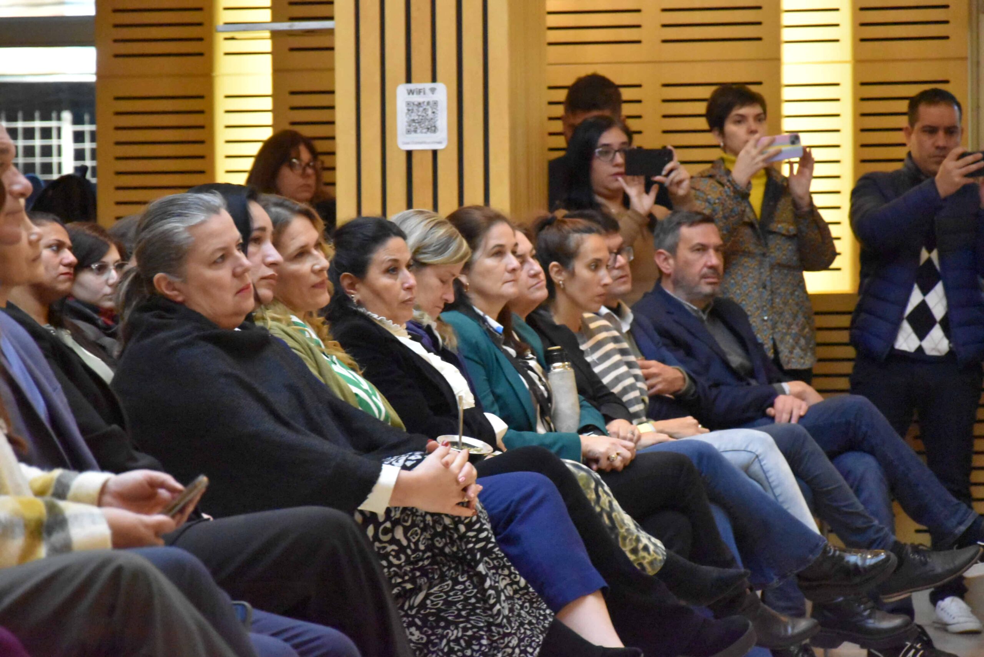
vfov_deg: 8.7
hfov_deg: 13.0
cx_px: 492
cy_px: 328
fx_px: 4306
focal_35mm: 158
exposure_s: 1/160
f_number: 5.6
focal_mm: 105
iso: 12800
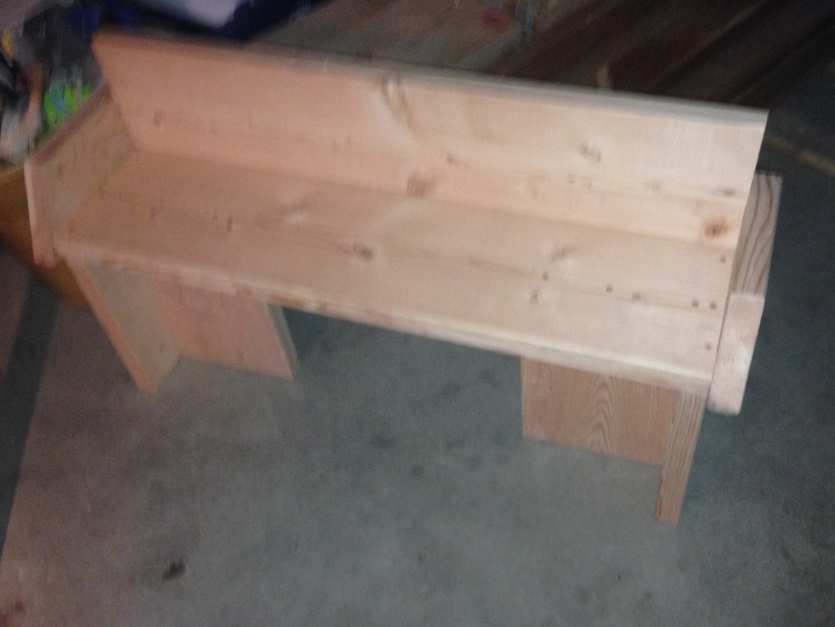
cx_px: 449
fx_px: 893
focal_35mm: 37
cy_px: 310
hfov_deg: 50.1
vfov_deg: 38.7
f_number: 2.4
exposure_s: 1/16
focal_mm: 4.12
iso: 250
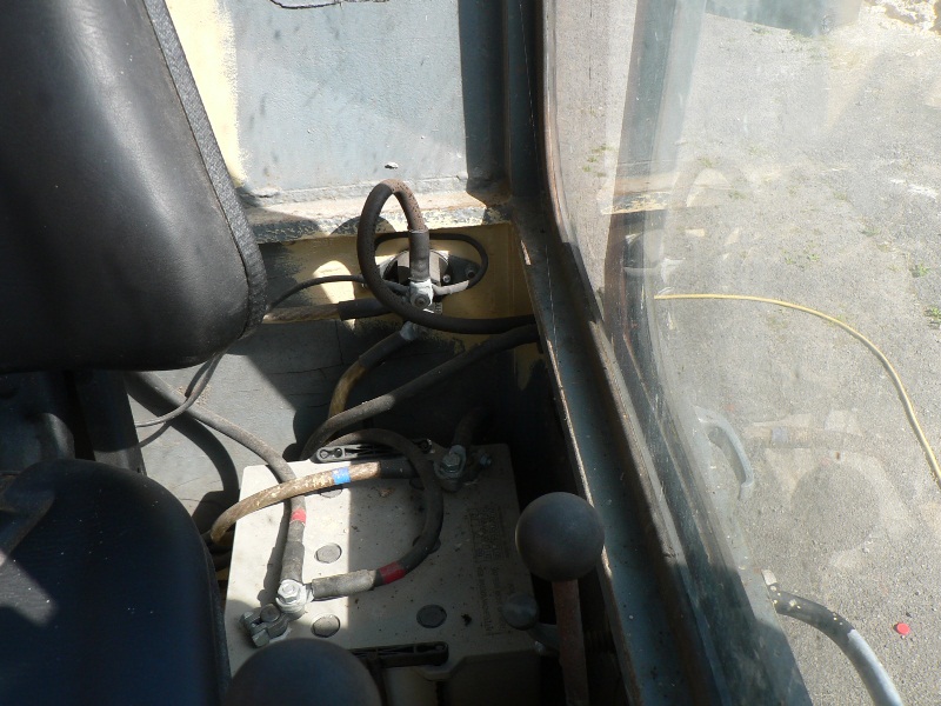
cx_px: 470
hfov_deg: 52.6
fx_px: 951
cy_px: 353
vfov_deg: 40.7
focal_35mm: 35
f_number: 4
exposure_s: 1/160
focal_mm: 6
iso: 64
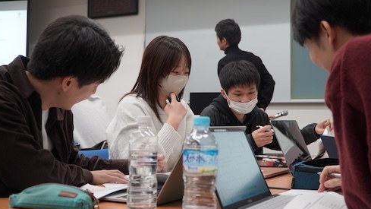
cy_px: 96
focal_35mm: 46
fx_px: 452
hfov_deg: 44.6
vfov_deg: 26.0
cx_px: 186
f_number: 4
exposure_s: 1/160
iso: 640
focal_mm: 29
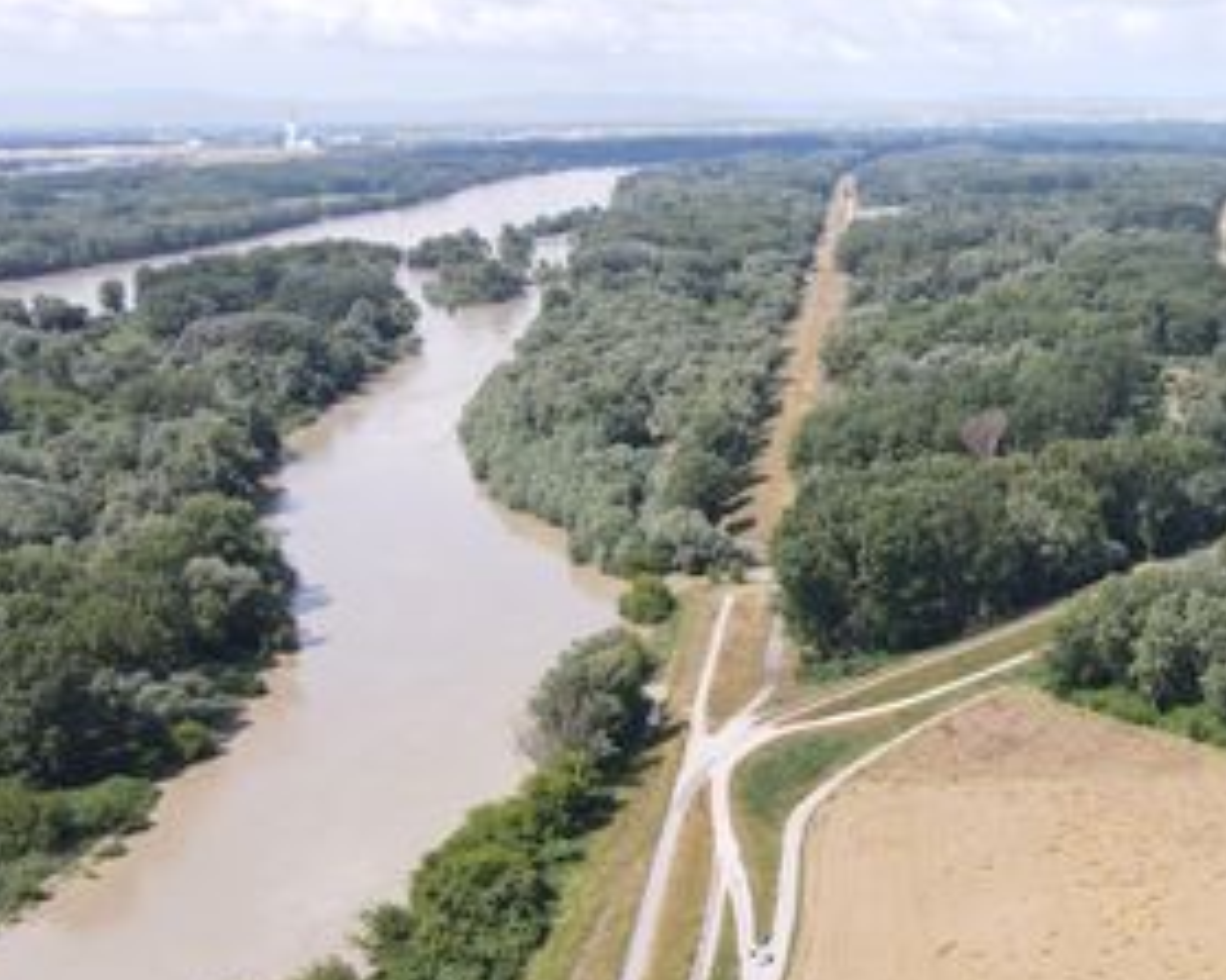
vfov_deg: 34.2
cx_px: 1099
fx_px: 1560
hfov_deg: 39.8
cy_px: 721
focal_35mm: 43
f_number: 2.8
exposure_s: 1/400
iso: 100
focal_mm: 4.5
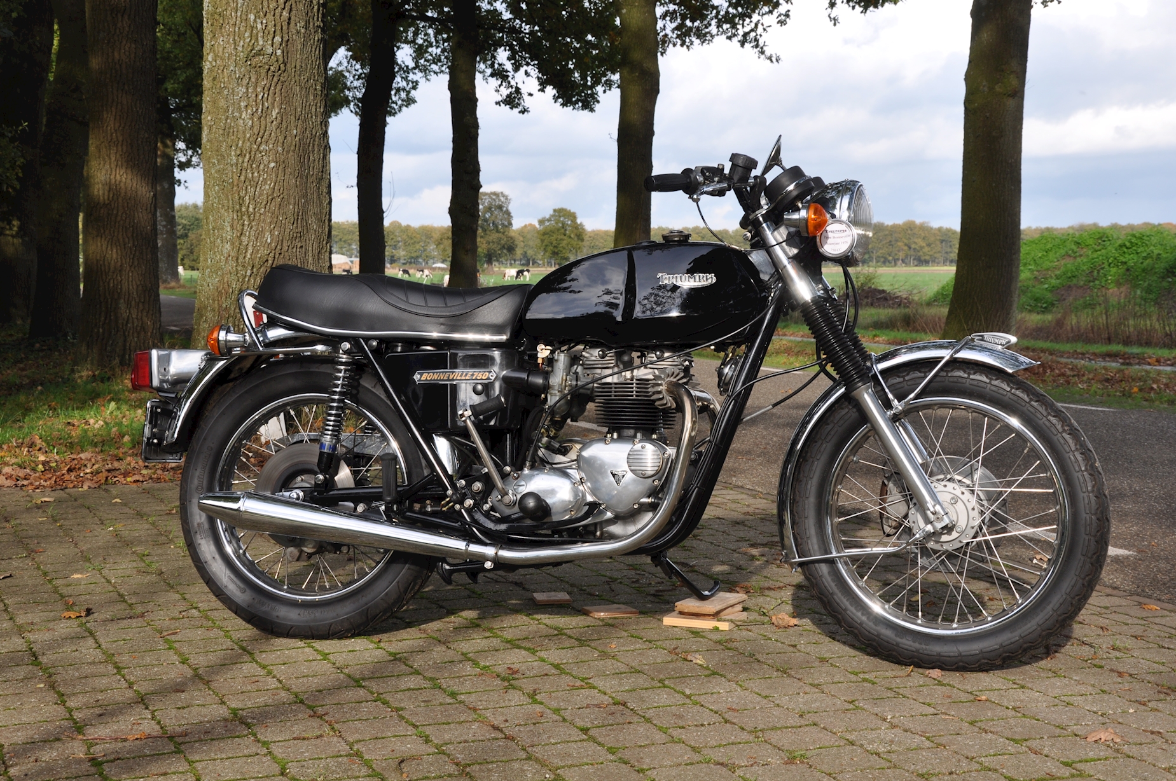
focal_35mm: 55
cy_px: 383
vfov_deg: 24.8
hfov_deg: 36.6
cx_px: 592
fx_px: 1779
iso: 200
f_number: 11
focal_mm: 35
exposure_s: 1/125
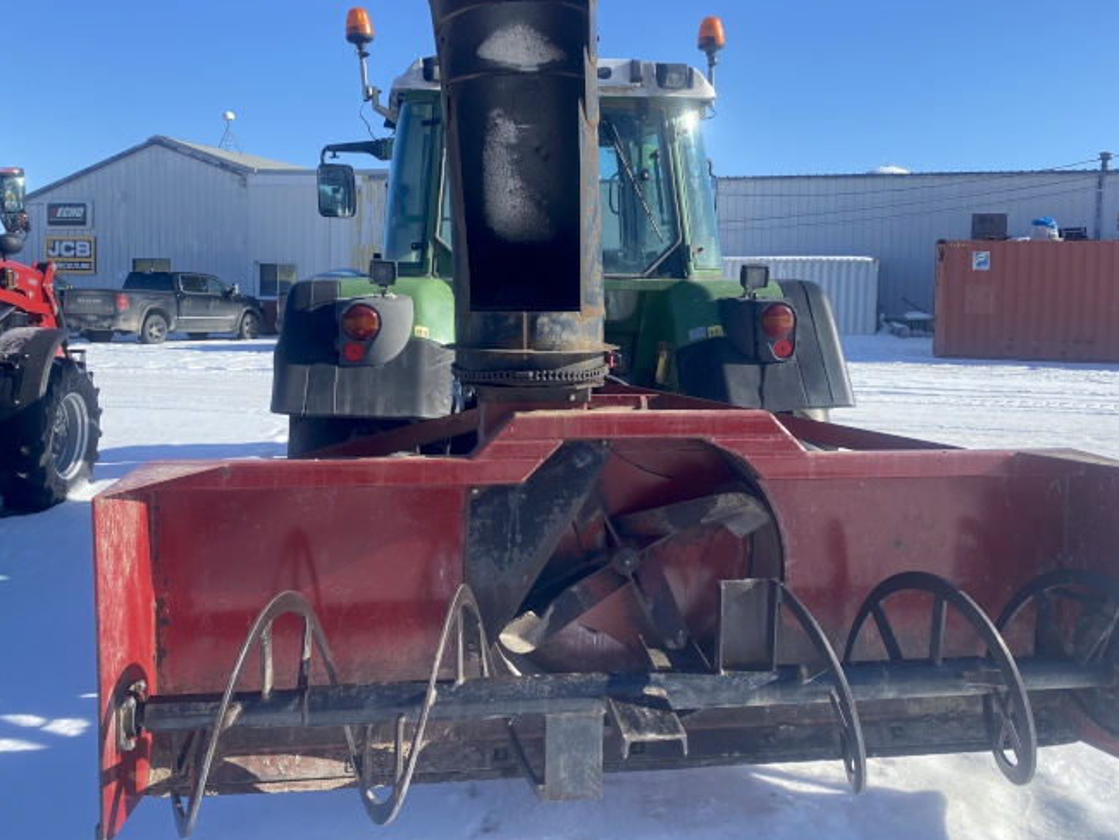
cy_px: 348
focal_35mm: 32
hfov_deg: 56.8
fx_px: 1035
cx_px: 549
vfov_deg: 44.0
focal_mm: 4.25
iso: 32
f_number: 1.8
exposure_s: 1/2513
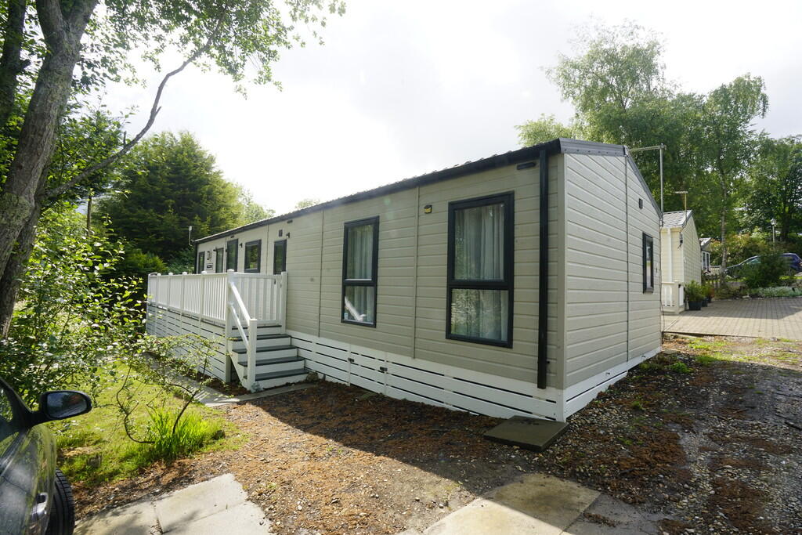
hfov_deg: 96.7
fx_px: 356
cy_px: 268
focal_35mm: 16
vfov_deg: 73.8
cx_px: 401
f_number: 18
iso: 500
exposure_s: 1/60
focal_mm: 16
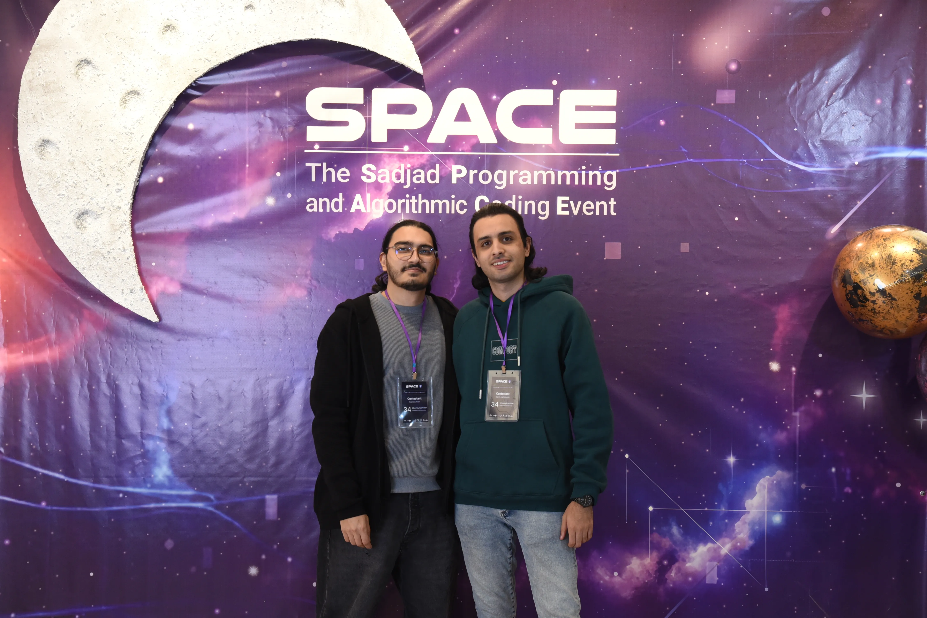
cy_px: 309
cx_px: 464
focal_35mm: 58
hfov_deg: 34.5
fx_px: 1493
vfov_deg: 23.4
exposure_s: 1/100
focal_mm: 58
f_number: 6.3
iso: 1600
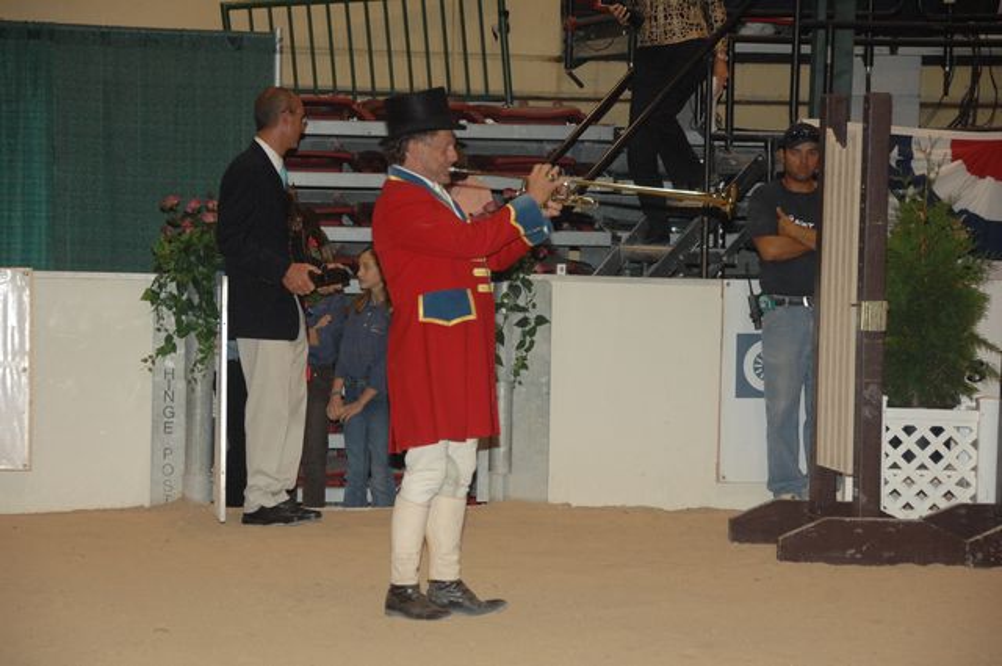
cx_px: 501
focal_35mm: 123
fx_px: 3419
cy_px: 333
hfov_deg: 16.7
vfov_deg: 11.1
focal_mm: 82
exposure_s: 1/200
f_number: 5
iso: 800
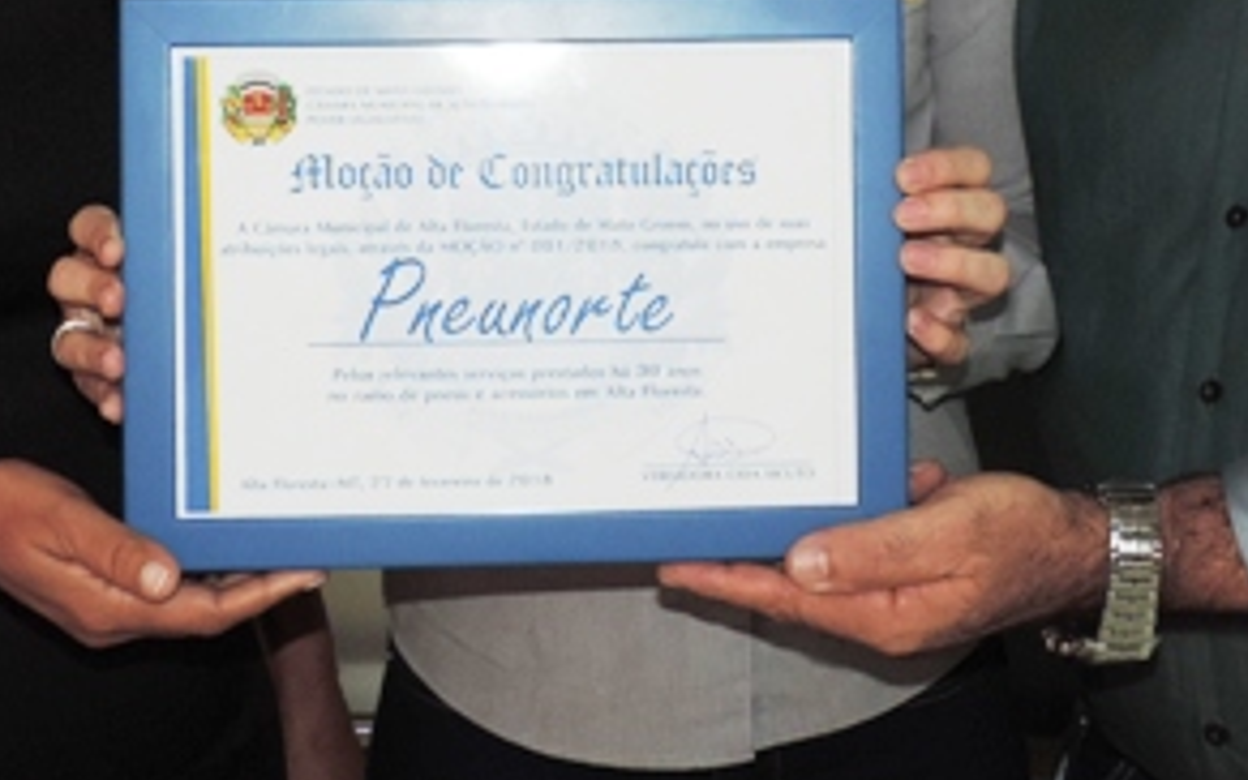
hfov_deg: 26.8
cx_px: 656
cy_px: 21
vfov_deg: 16.6
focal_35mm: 77
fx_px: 2619
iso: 200
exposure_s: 1/30
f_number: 3.2
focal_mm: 5.8
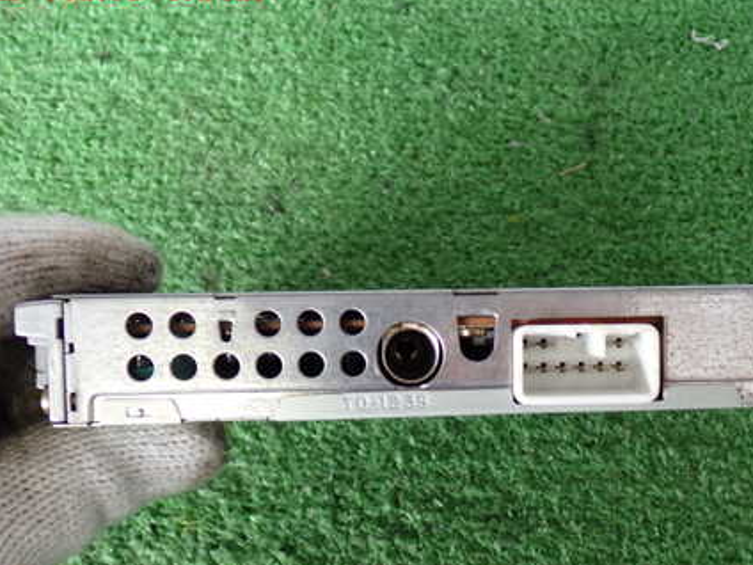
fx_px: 1109
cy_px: 366
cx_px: 472
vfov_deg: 28.4
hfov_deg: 37.3
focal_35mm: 51
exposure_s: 1/60
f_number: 2.5
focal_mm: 6.37
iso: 200
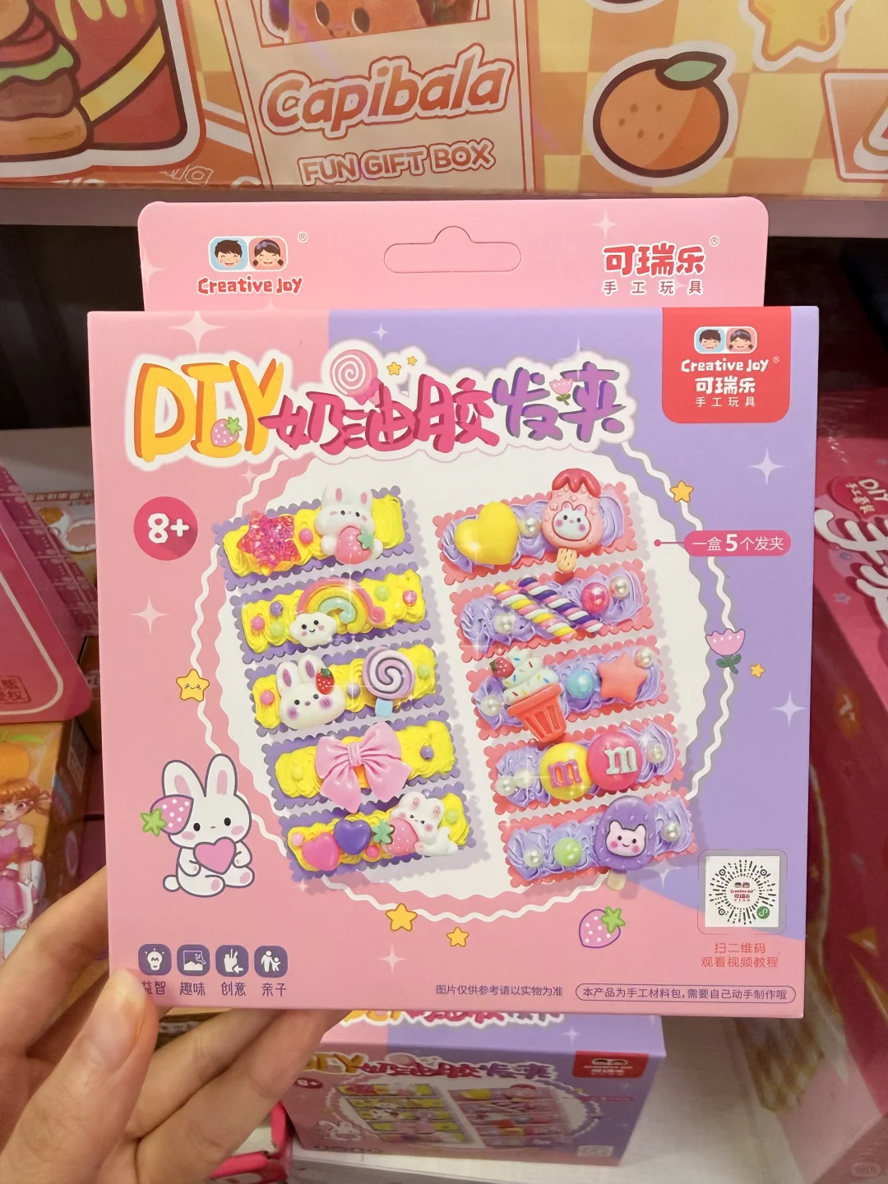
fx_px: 821
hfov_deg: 56.8
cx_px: 444
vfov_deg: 71.6
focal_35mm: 24
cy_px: 592
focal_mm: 2.22
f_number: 2.2
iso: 250
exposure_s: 1/100
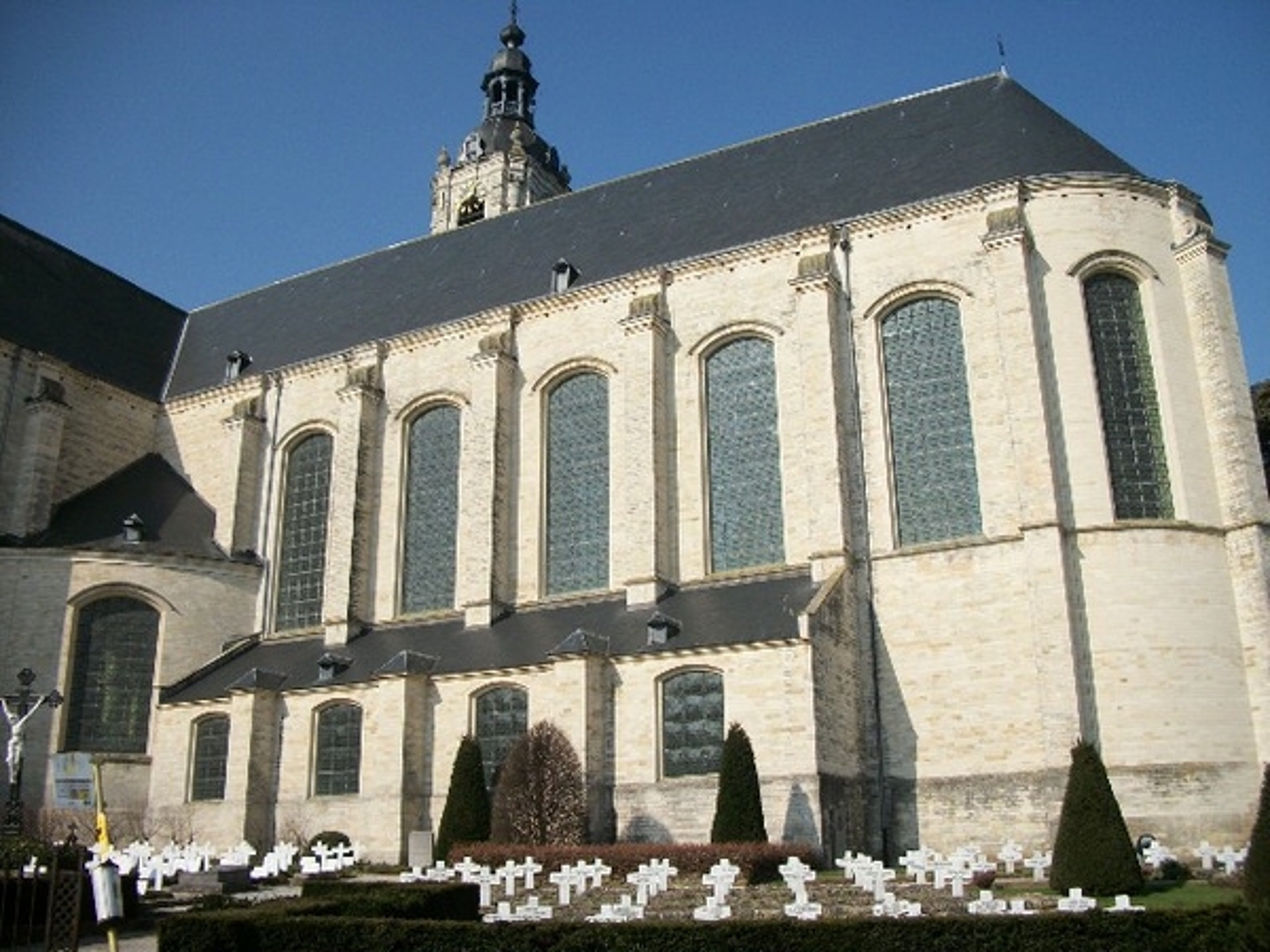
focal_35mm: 32
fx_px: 1174
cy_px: 476
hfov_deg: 56.8
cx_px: 635
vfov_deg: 44.2
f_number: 8.8
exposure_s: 1/250
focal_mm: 5.7
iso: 80
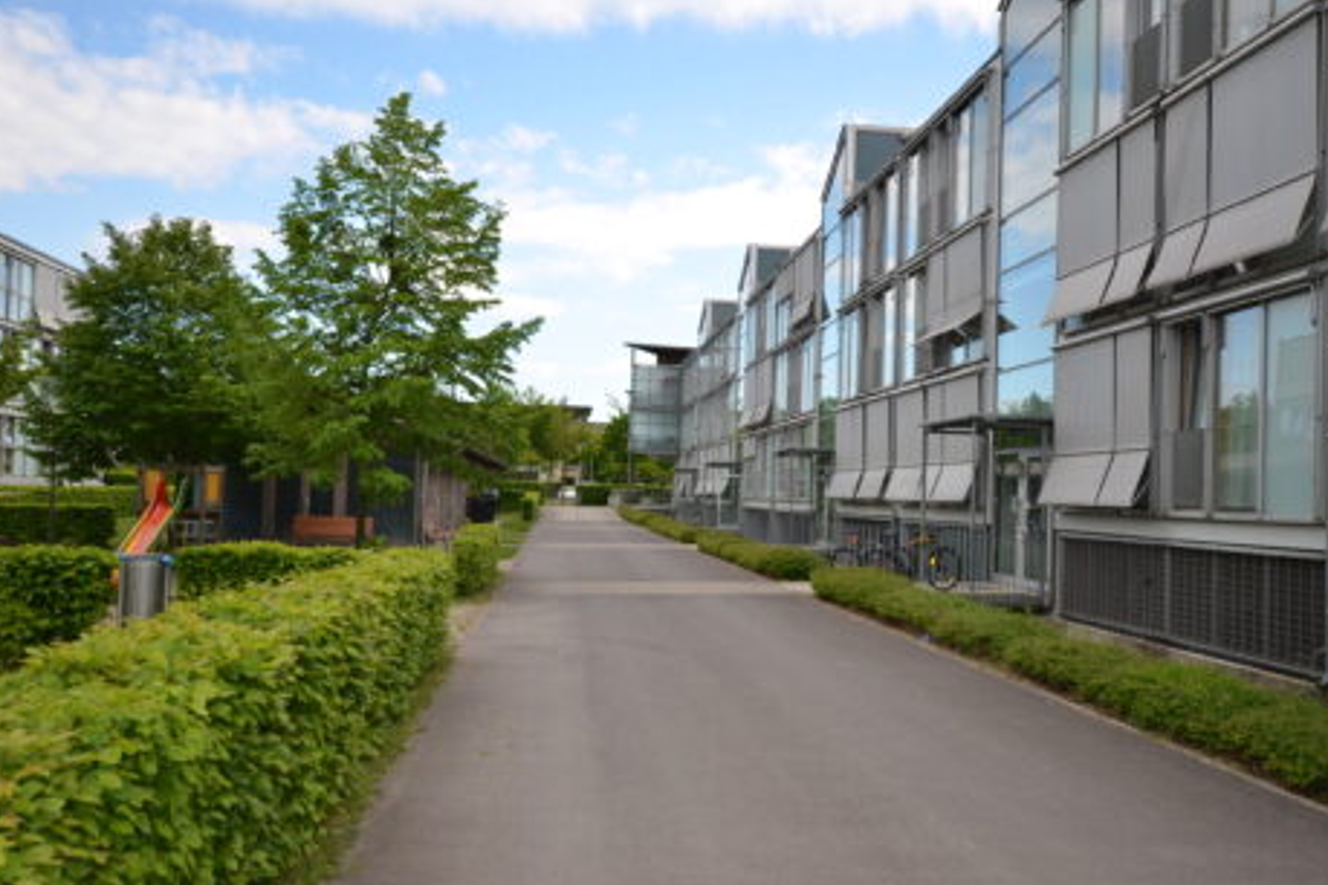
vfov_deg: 42.3
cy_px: 444
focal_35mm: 31
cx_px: 667
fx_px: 1143
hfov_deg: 60.3
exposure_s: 1/250
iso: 100
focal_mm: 20
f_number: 4.5
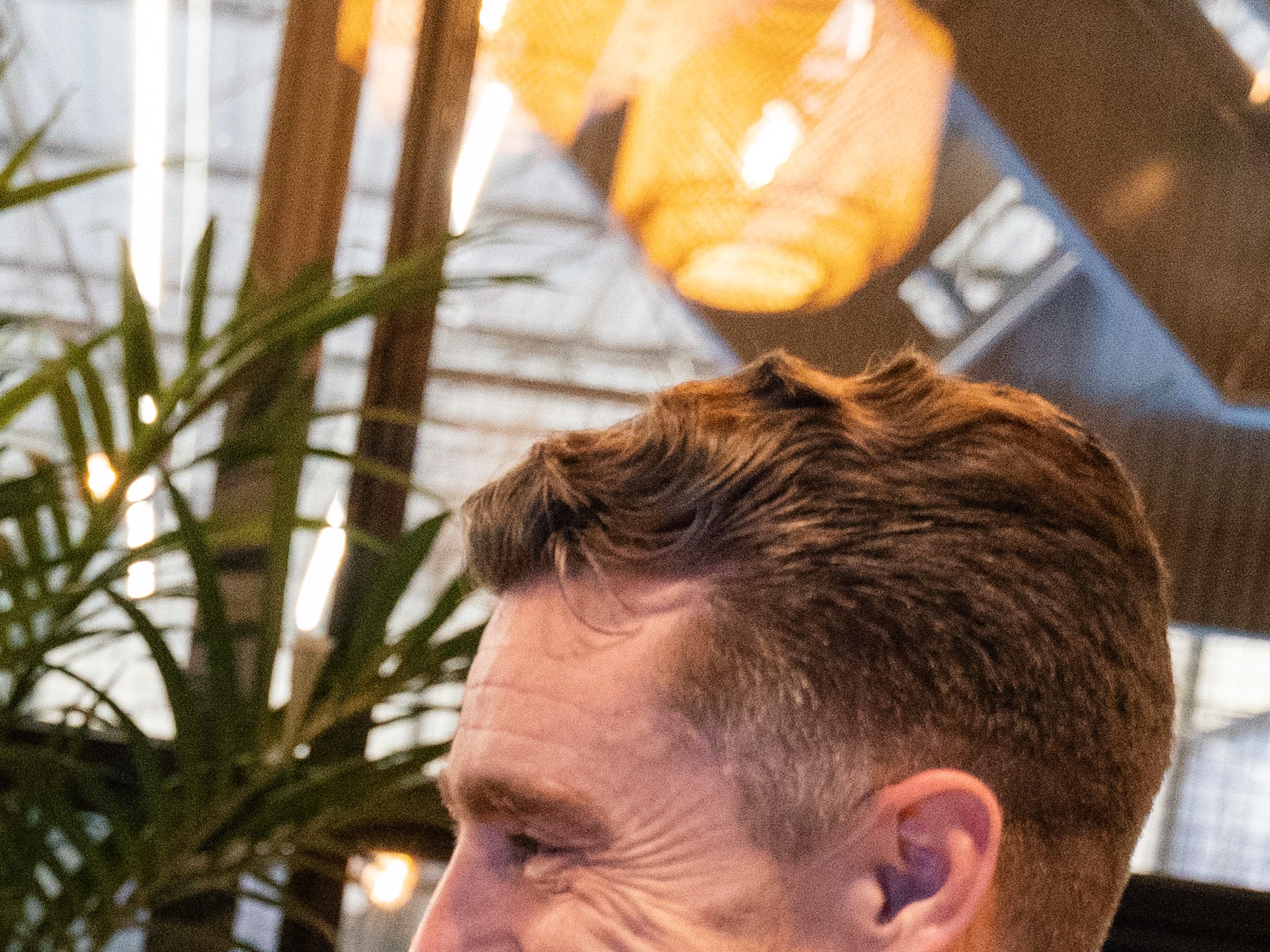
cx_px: -394
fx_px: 4292
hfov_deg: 15.9
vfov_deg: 12.3
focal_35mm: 117
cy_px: 1218
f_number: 4
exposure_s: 1/160
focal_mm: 36
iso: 6400
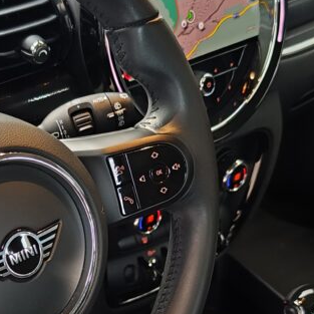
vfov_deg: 21.7
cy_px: 277
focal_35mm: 78
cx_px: 93
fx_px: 800
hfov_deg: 22.1
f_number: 1.69
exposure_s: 1/33.3
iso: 3026
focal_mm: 7.01
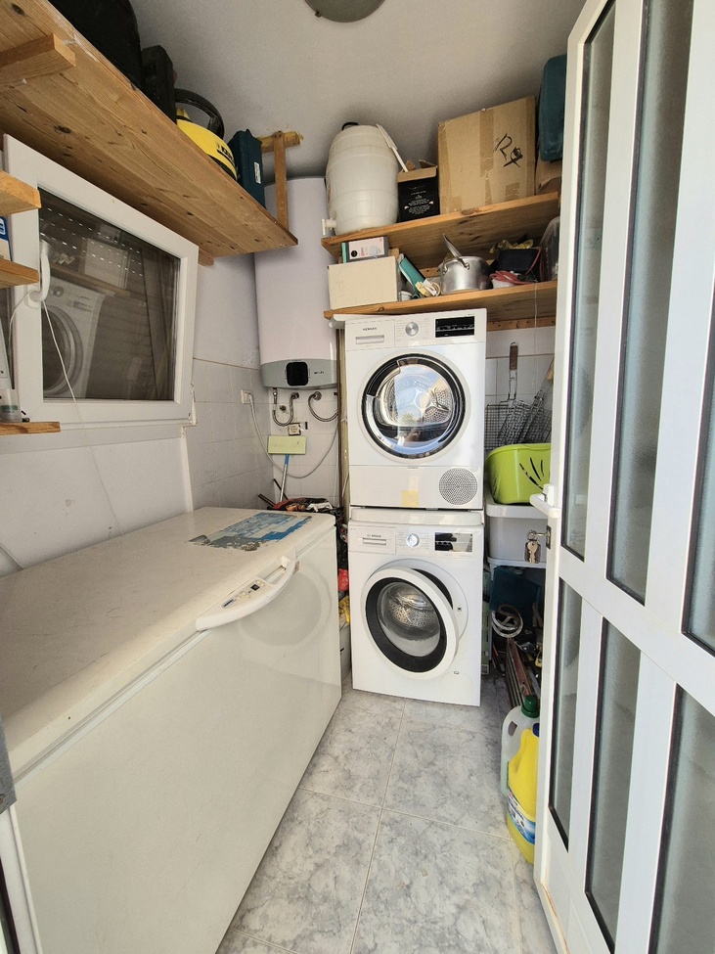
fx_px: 358
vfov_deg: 106.2
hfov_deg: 89.9
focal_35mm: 13
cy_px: 477
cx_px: 358
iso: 125
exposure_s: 1/769
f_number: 2.2
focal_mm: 2.2
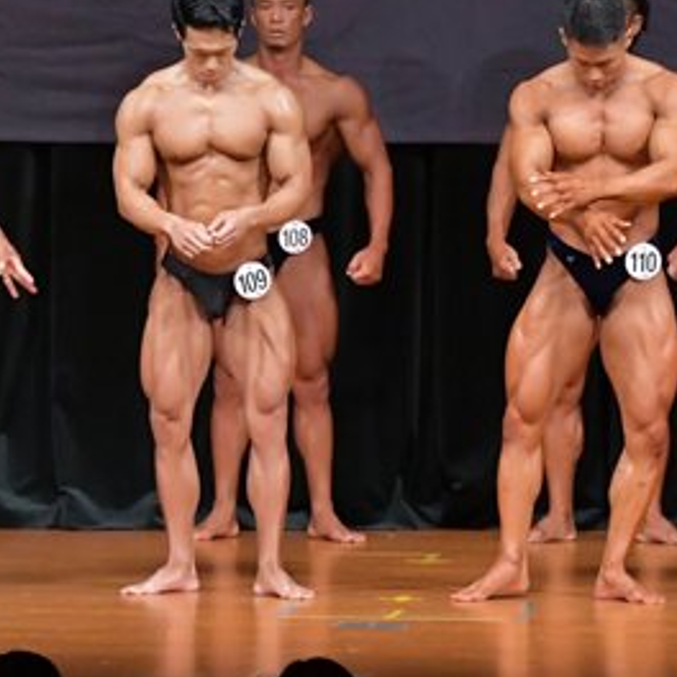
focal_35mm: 391
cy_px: 177
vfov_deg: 4.5
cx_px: 430
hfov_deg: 4.5
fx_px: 8652
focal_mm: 105
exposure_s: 1/400
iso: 5000
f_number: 5.6
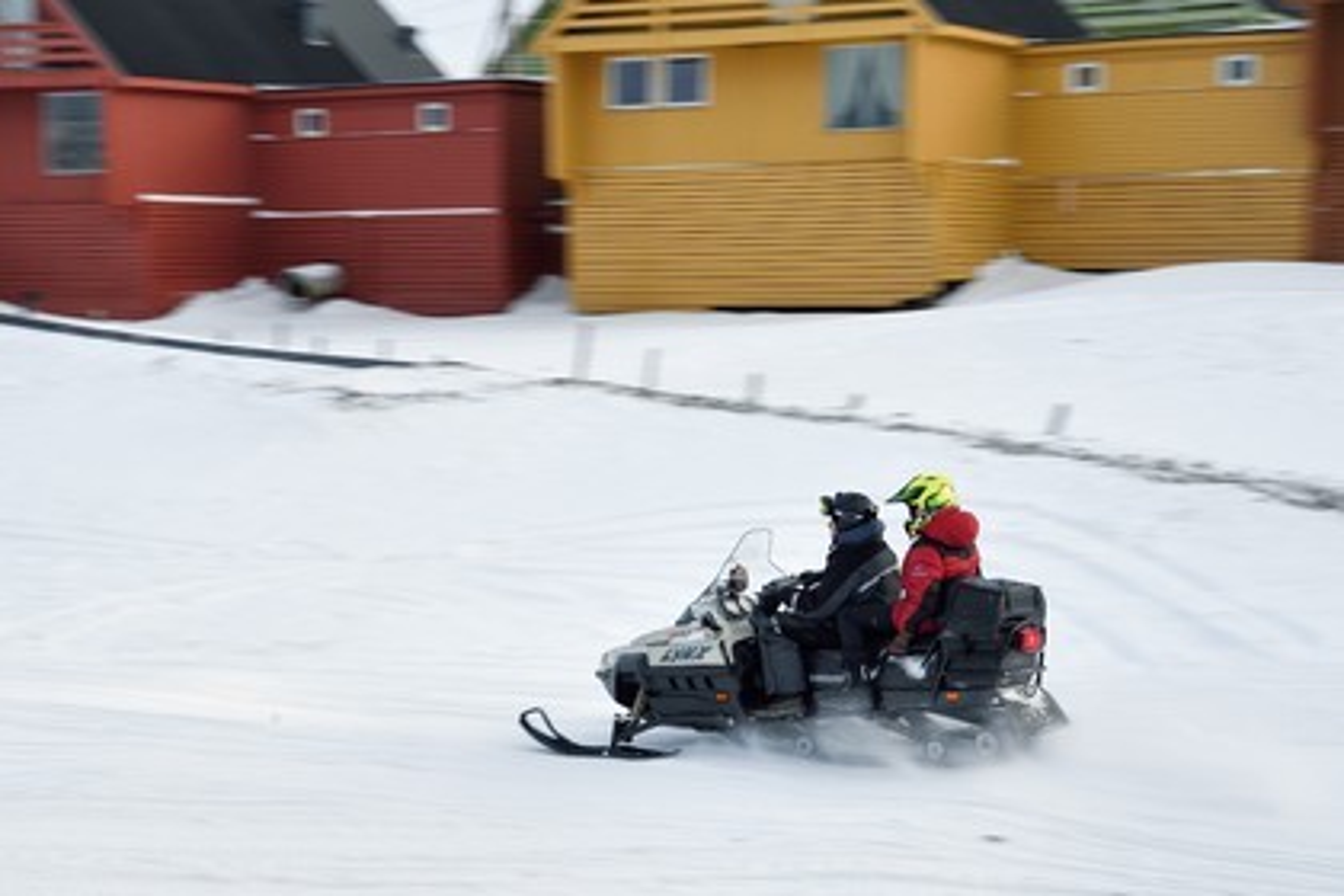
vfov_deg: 19.5
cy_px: 448
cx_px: 672
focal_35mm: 70
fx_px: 2613
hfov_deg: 28.8
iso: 800
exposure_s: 1/80
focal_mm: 70
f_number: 10
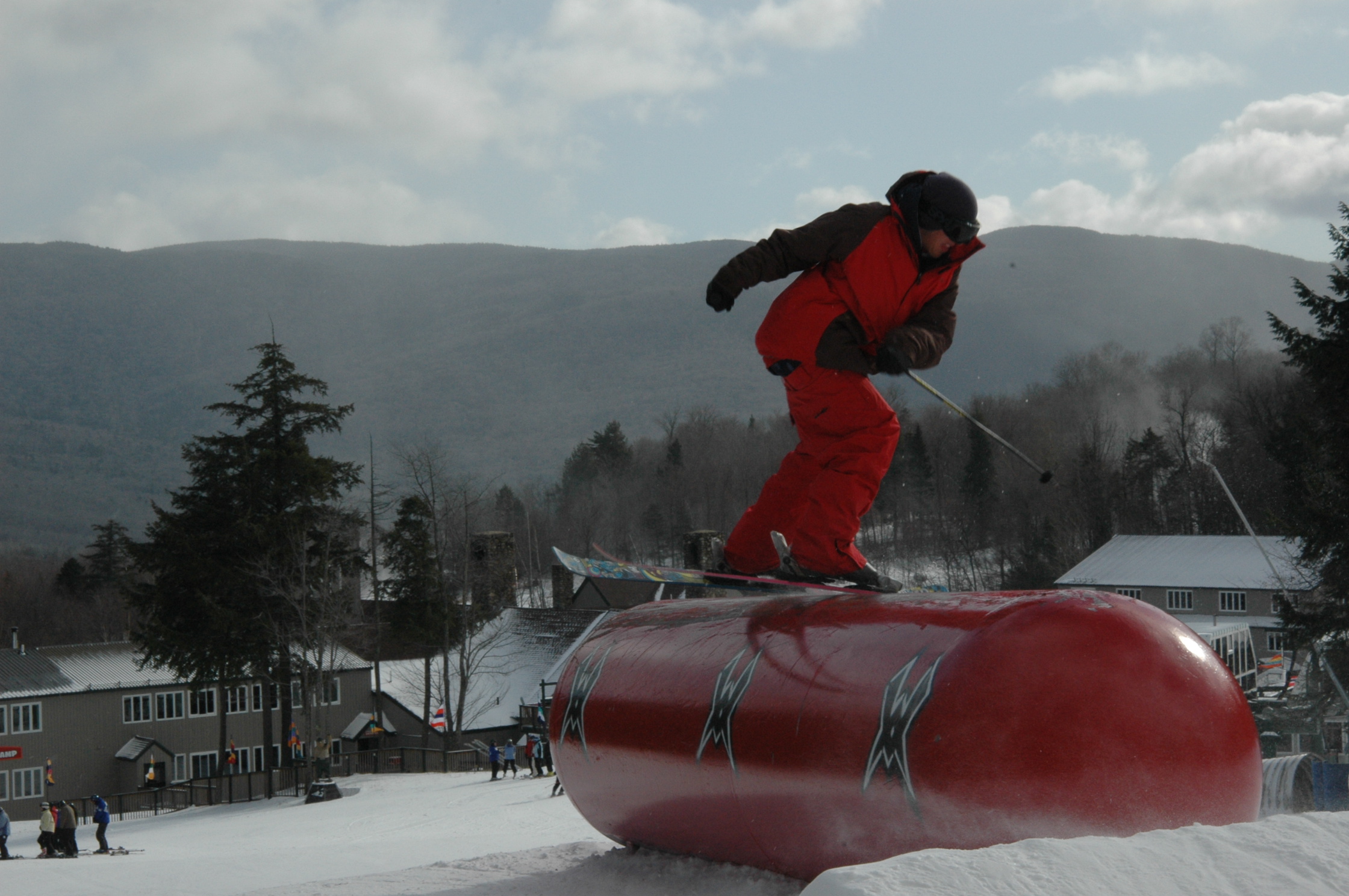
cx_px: 674
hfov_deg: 24.2
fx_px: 3144
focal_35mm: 84
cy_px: 448
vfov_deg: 16.2
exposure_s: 1/250
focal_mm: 56
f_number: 22
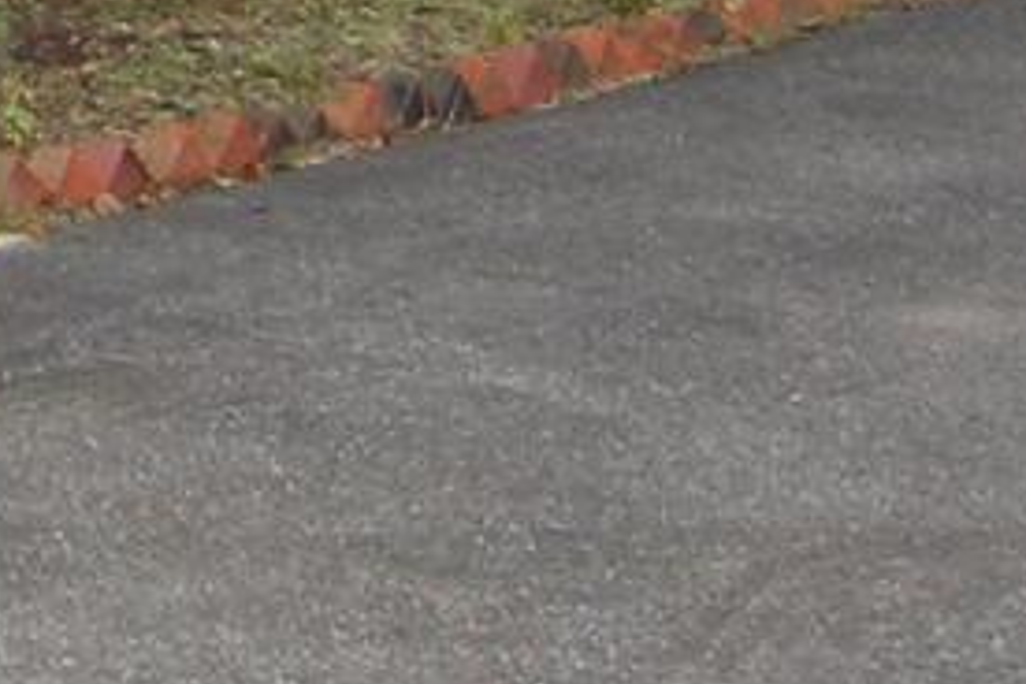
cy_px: -1232
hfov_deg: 8.7
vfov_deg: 6.4
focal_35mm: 200
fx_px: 5700
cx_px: -1896
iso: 400
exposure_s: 1/400
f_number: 3.5
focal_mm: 18
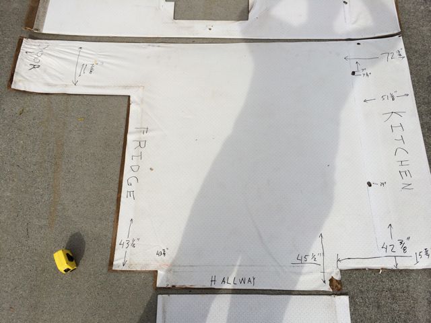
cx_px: 216
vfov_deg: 46.8
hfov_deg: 60.0
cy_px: 162
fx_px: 374
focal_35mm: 30
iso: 32
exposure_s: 1/3731
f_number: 2.2
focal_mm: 4.12
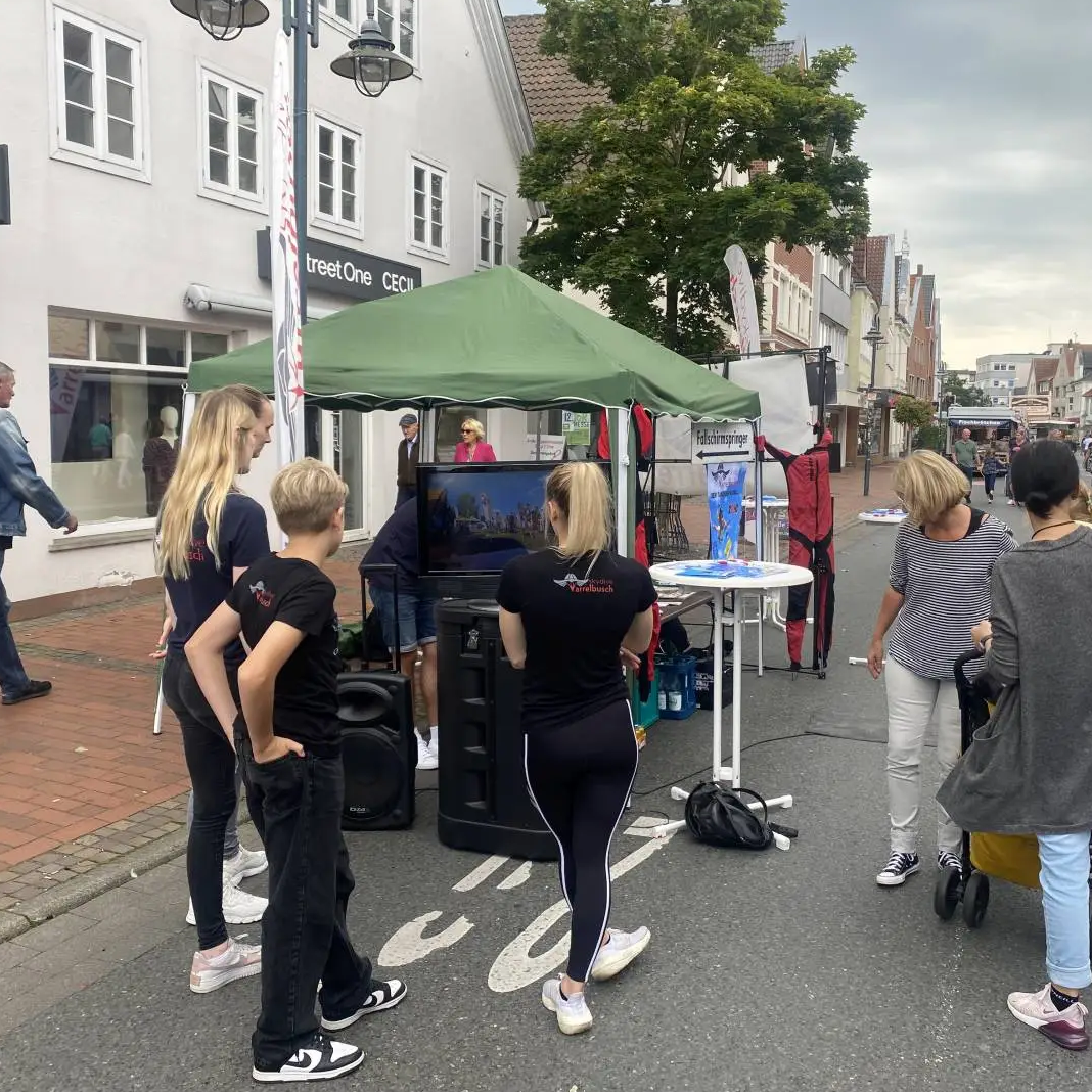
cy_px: 546
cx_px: 595
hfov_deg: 52.5
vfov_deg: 52.5
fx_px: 1106
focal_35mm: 31
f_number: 1.8
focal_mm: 4.25
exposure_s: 1/418
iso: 32
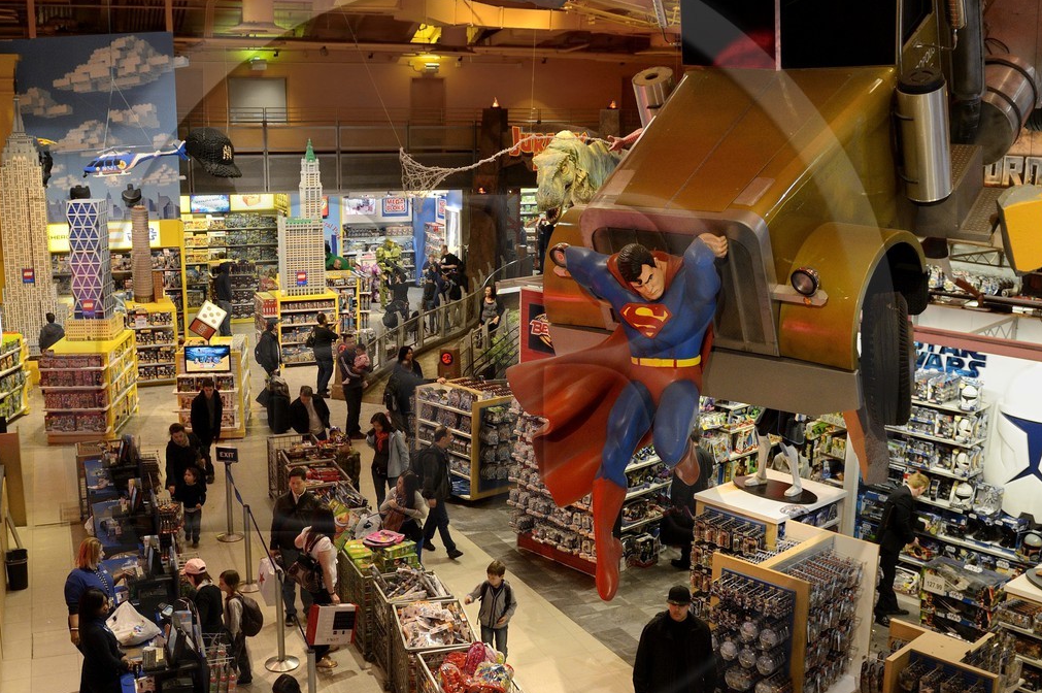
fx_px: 1099
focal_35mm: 38
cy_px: 364
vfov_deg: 35.0
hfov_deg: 50.7
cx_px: 474
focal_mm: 24
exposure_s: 1/50
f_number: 5
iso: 1600
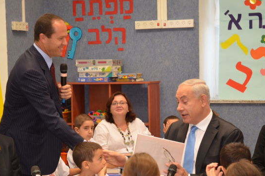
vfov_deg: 11.8
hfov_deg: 17.7
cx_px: 135
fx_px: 849
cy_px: 95
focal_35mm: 116
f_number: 4.5
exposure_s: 1/60
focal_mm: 65
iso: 640
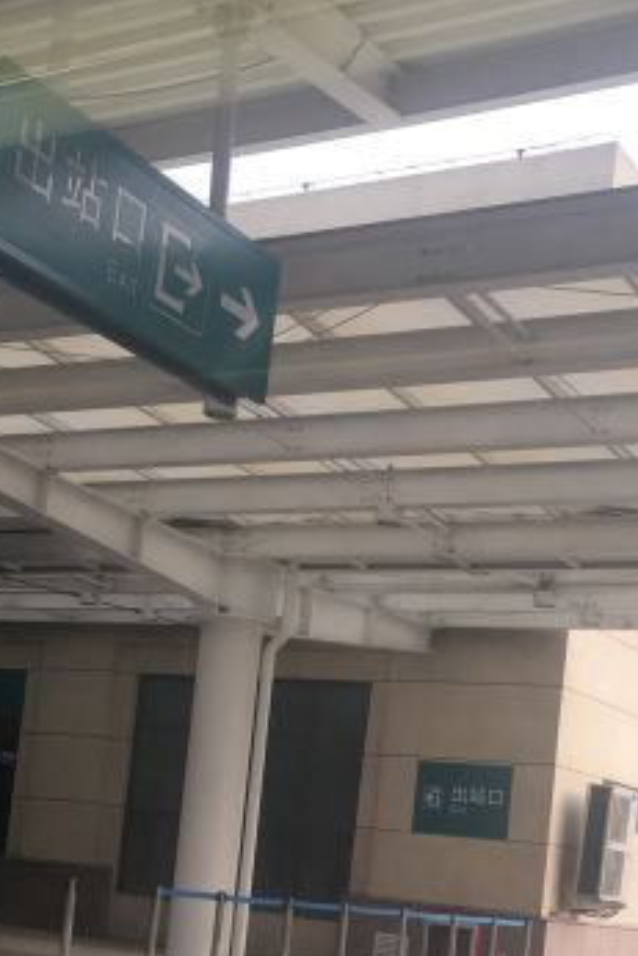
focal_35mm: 61
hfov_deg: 22.1
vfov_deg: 32.1
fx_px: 1620
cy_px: 743
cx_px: 175
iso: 32
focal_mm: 4.15
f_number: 2.2
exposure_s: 1/100
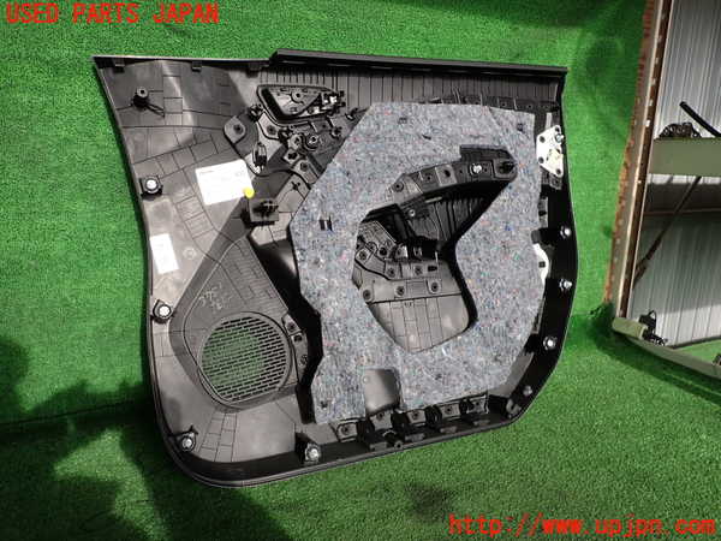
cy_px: 270
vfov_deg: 54.9
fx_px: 521
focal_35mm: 25
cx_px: 360
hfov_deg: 69.4
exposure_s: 1/250
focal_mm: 4.5
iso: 100
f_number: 2.8
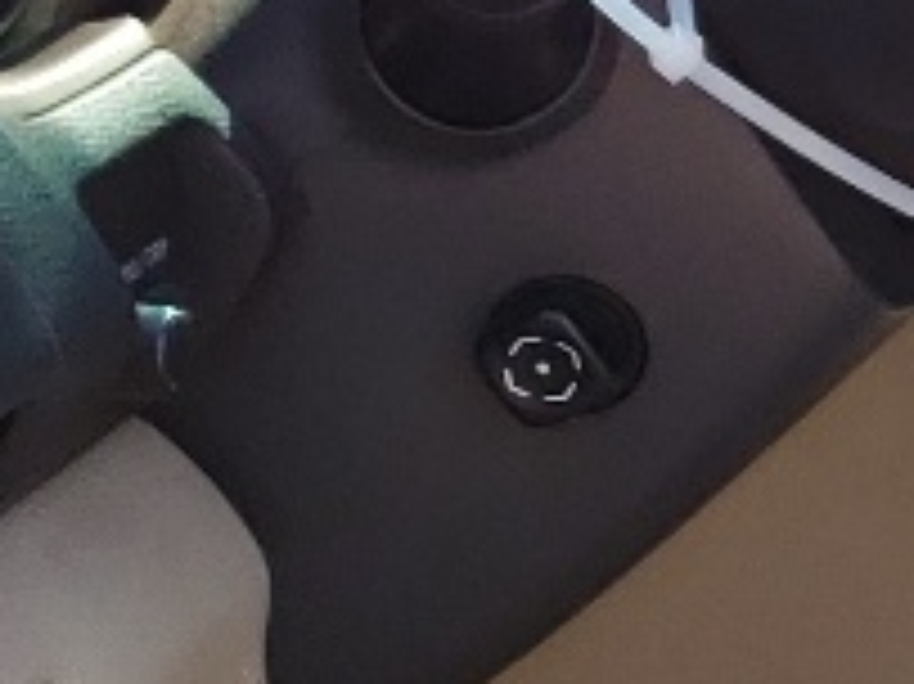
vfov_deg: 7.2
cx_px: 2719
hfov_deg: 8.2
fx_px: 5410
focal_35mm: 205
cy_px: 441
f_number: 1.5
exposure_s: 1/556
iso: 50
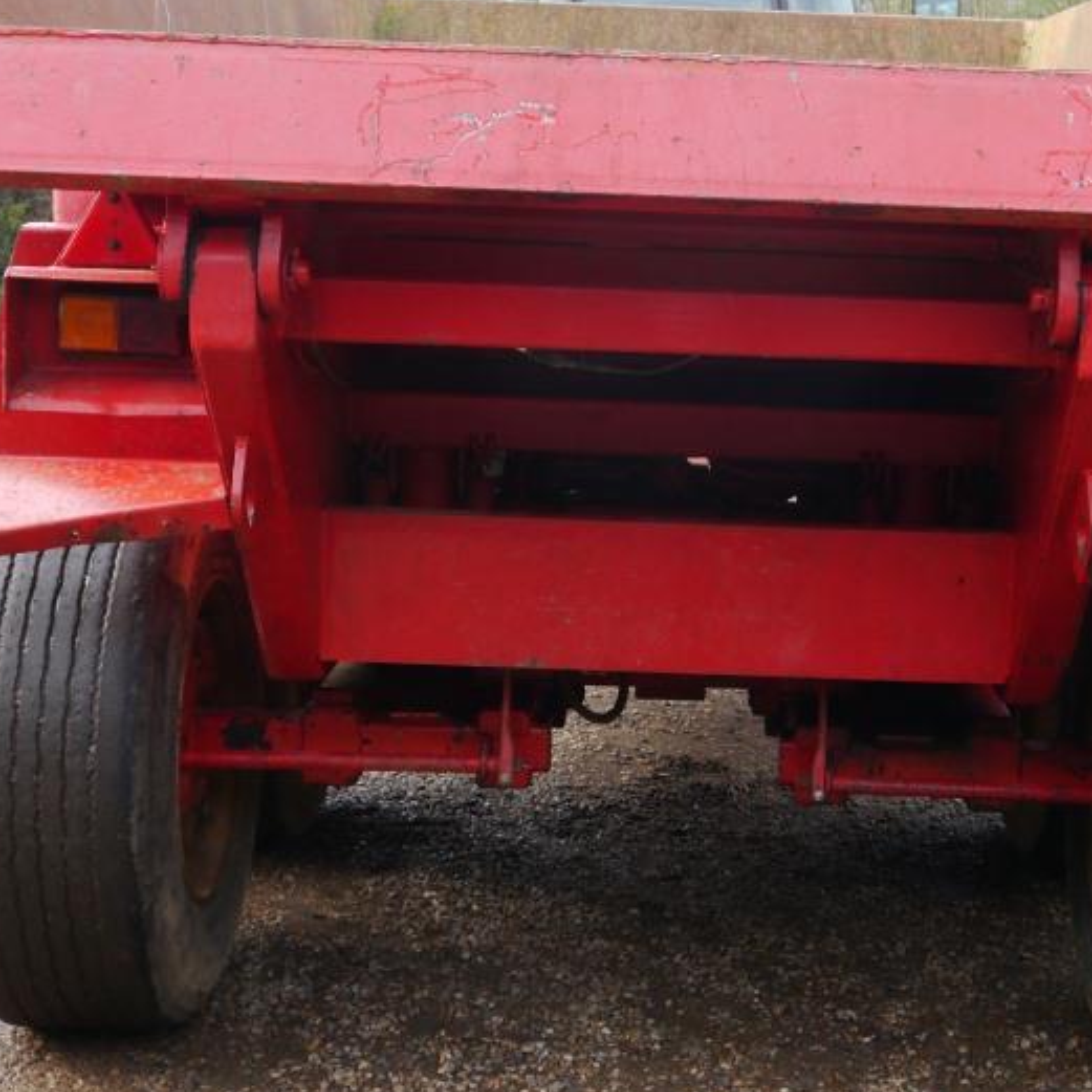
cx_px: 704
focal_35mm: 66
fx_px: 2356
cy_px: 381
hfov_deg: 26.0
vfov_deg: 26.0
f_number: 5
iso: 160
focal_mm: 19
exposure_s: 1/125
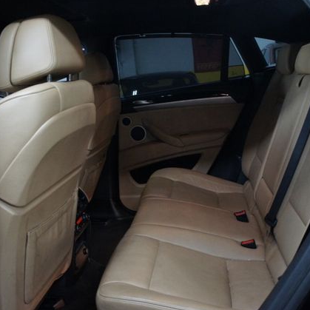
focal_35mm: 35
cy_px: 155
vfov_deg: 47.2
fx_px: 355
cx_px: 159
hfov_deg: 47.2
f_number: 3.5
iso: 1600
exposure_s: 1/40
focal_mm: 18
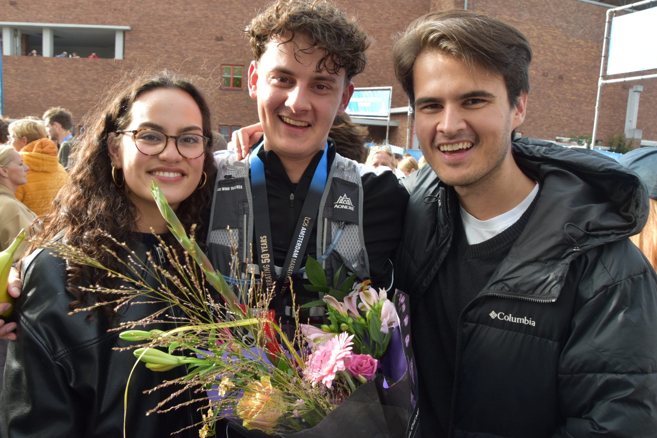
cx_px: 328
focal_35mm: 27
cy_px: 219
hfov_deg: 67.4
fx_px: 493
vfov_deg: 47.9
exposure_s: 1/200
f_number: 7.1
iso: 400
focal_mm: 18
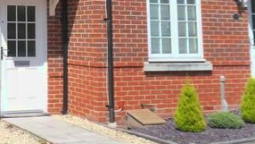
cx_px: -21
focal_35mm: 64
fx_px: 433
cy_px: -28
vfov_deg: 17.9
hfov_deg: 29.7
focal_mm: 4.2
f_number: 7.5
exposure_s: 1/250
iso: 80
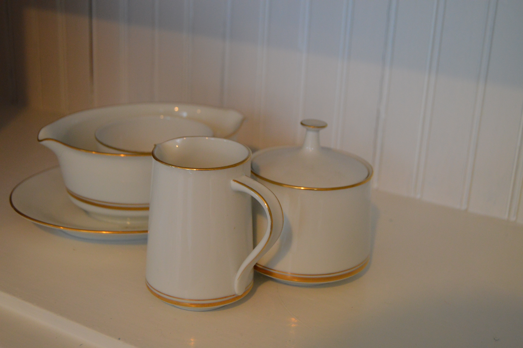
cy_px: 174
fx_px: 762
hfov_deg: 37.9
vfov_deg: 25.7
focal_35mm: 52
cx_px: 262
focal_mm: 35
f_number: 4.5
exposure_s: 1/60
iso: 1400
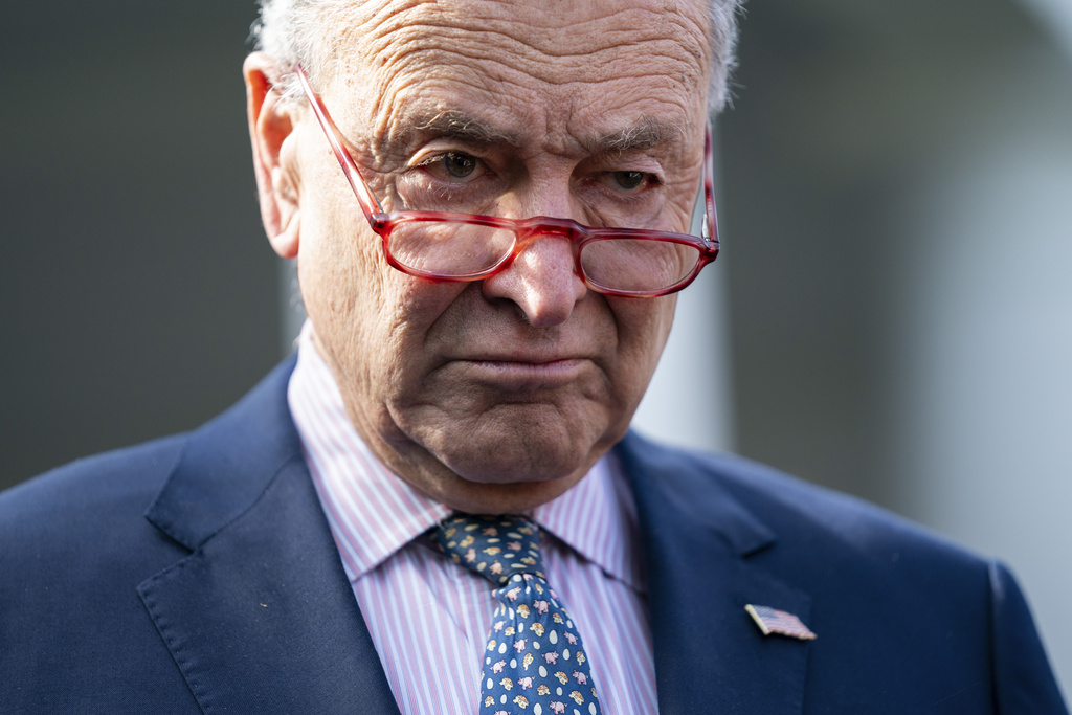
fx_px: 5956
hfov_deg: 10.3
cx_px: 536
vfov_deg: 6.9
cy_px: 358
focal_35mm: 200
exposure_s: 1/1600
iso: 500
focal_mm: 200
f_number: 2.8
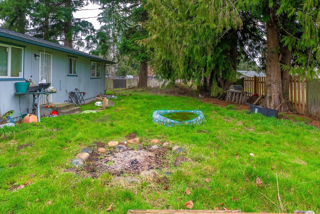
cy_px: 89
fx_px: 205
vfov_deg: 54.9
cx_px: 158
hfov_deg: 76.1
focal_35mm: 23
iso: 320
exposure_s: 1/30
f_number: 7.1
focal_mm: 18
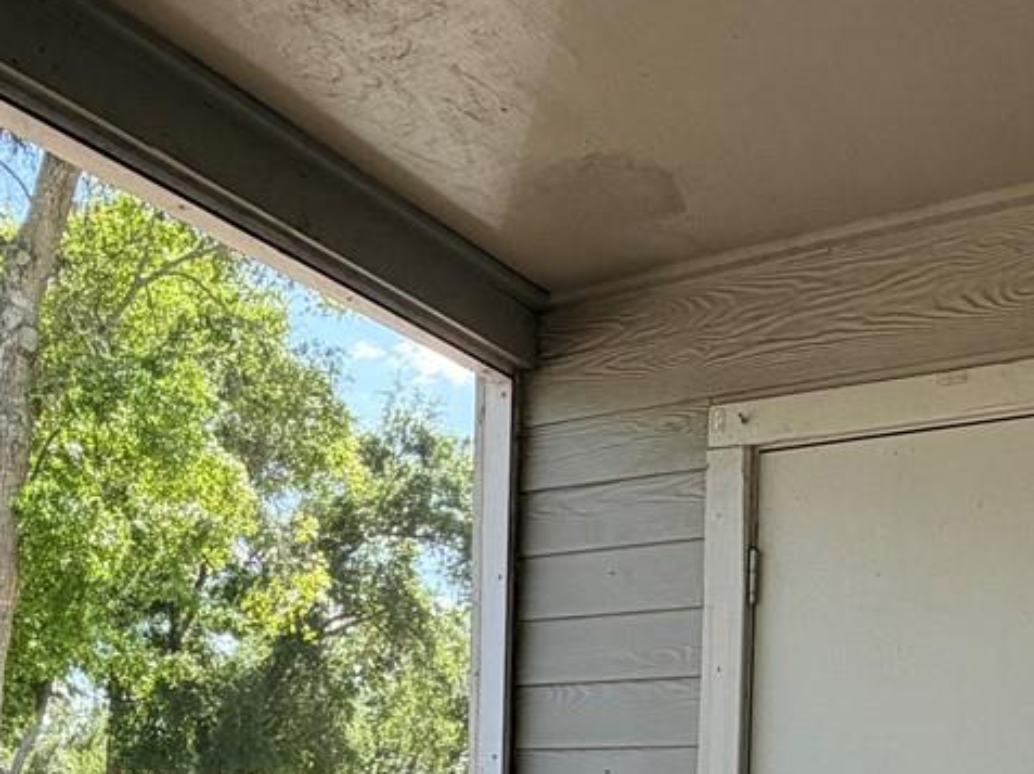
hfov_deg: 40.1
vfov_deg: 27.5
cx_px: 377
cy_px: 906
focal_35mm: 47
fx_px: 1403
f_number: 2.2
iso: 50
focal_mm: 2.22
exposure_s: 1/154
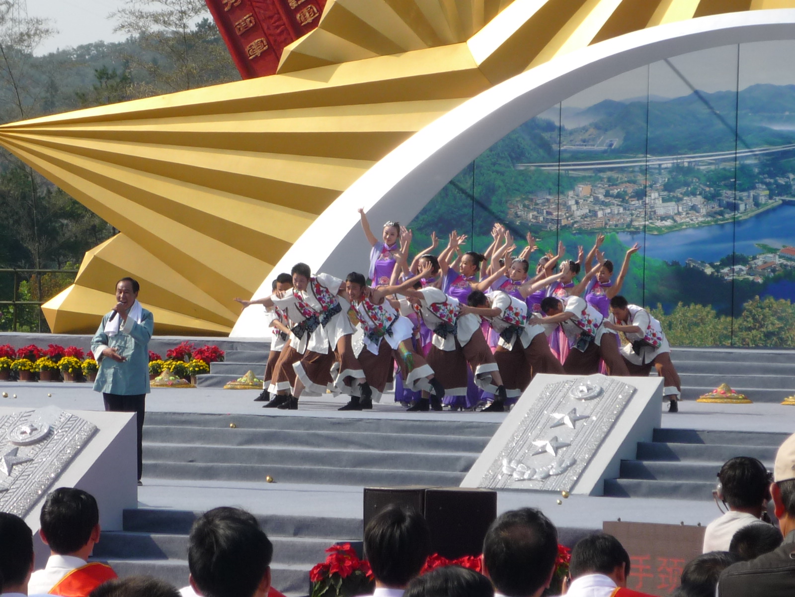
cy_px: 298
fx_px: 3675
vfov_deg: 9.3
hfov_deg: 12.3
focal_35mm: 160
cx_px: 398
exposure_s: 1/500
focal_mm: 16.5
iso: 100
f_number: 5.1
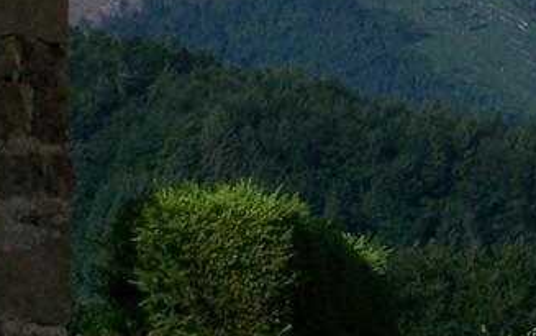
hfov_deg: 4.8
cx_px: 869
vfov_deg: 3.0
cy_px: -129
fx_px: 6404
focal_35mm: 438
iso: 100
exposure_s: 1/640
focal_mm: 15.6
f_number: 6.3
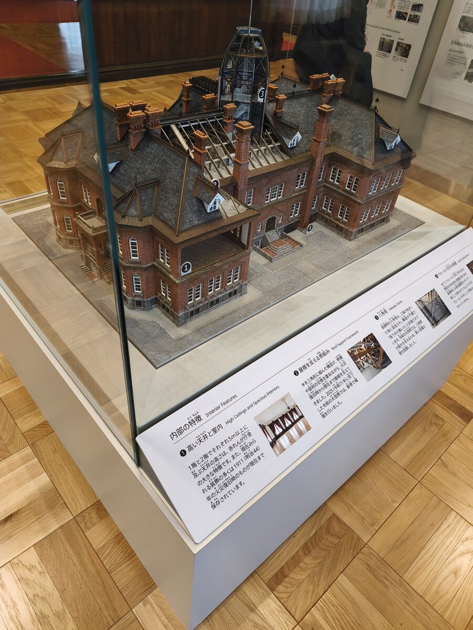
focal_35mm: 23
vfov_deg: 73.9
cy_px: 315
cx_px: 236
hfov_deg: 58.9
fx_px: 419
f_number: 1.65
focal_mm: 6.18
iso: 640
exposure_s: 1/60
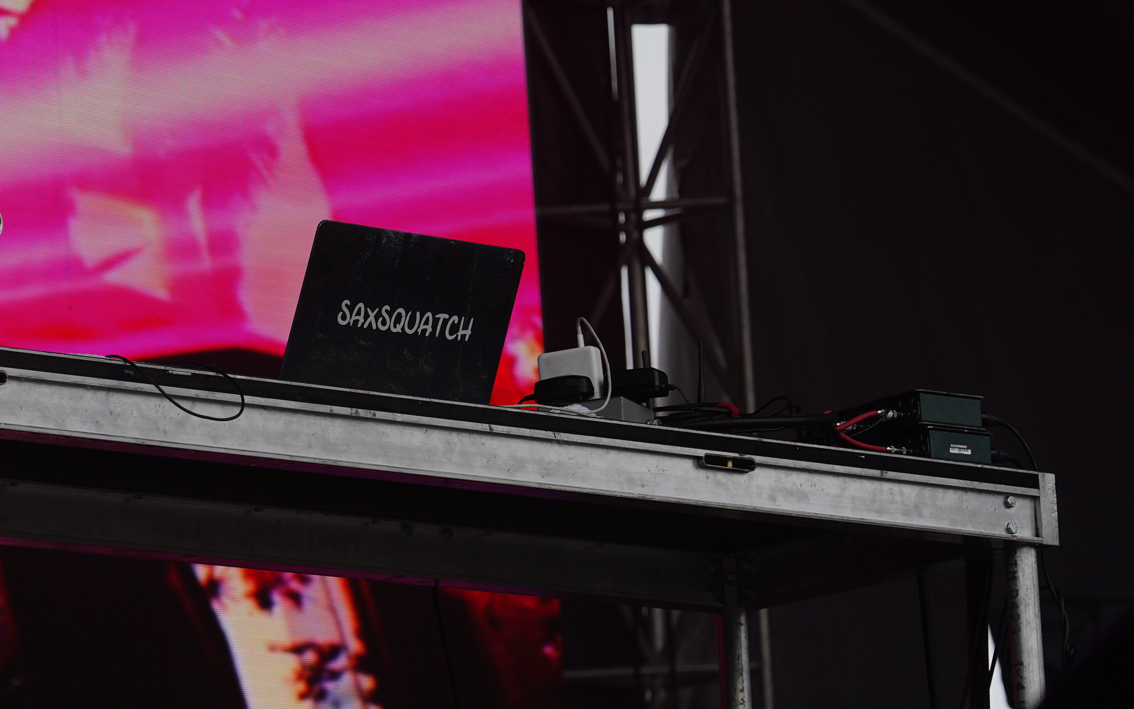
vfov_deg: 6.0
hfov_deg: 9.6
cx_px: 51
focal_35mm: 217
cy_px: 260
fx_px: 6706
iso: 100
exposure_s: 1/320
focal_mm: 105
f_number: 6.3
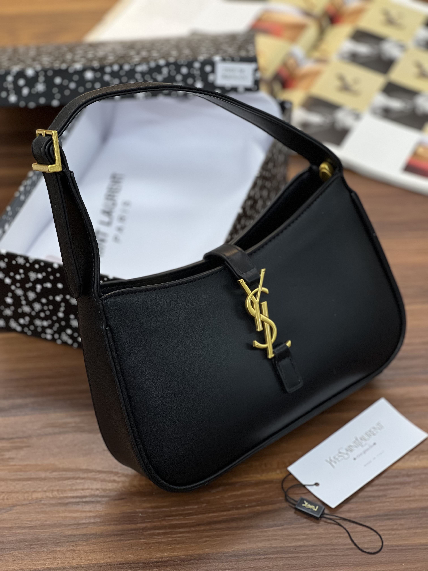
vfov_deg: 25.3
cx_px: 214
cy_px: 286
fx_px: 1269
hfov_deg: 19.1
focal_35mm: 77
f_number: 2.8
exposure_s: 1/100
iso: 125
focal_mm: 9
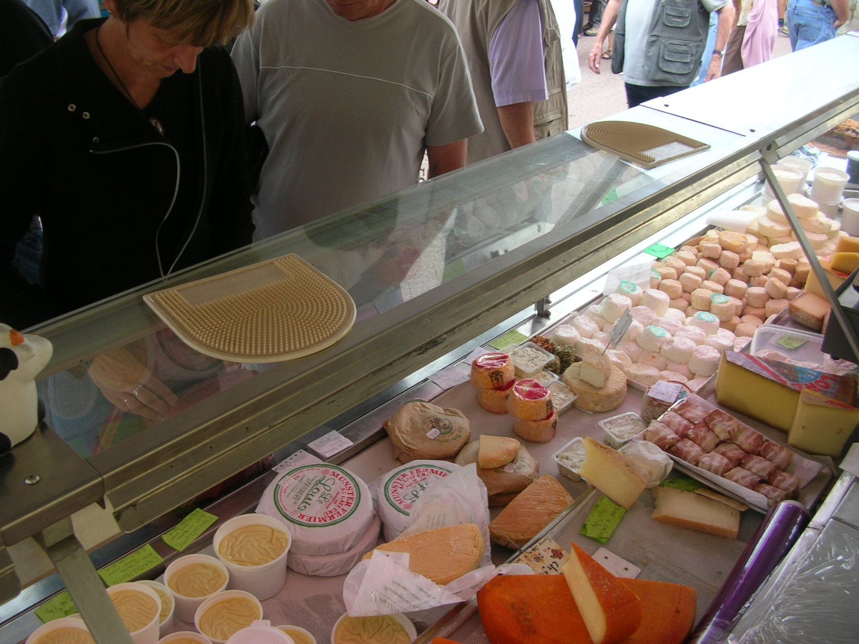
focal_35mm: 35
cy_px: 322
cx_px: 430
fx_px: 869
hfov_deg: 52.6
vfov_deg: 40.7
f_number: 2.8
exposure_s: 1/76.8
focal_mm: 5.8
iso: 50
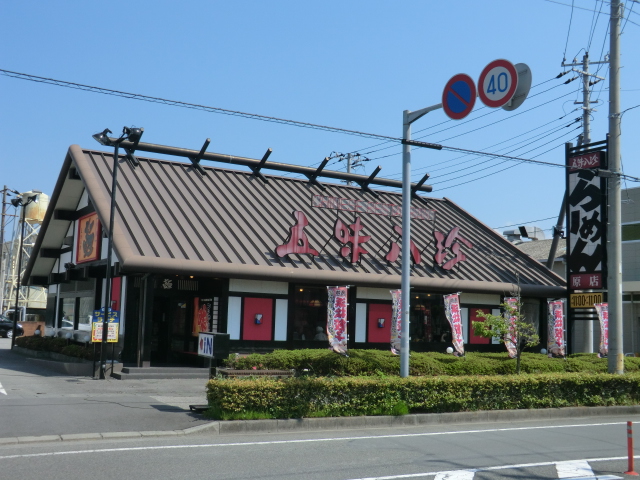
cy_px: 240
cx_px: 320
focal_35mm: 40
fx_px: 740
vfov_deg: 36.0
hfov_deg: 46.8
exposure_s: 1/1000
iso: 80
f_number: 3.8
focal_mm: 7.1
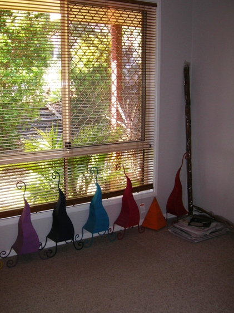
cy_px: 167
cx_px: 120
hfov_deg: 35.1
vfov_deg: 45.8
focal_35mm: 41
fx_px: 370
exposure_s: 1/60
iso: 64
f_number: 2.8
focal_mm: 60
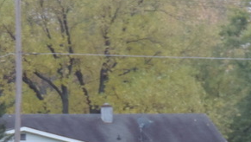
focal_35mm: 383
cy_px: 174
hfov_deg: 5.6
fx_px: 2550
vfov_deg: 3.2
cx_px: 254
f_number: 4.1
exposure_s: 1/100
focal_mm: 17.8
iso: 180
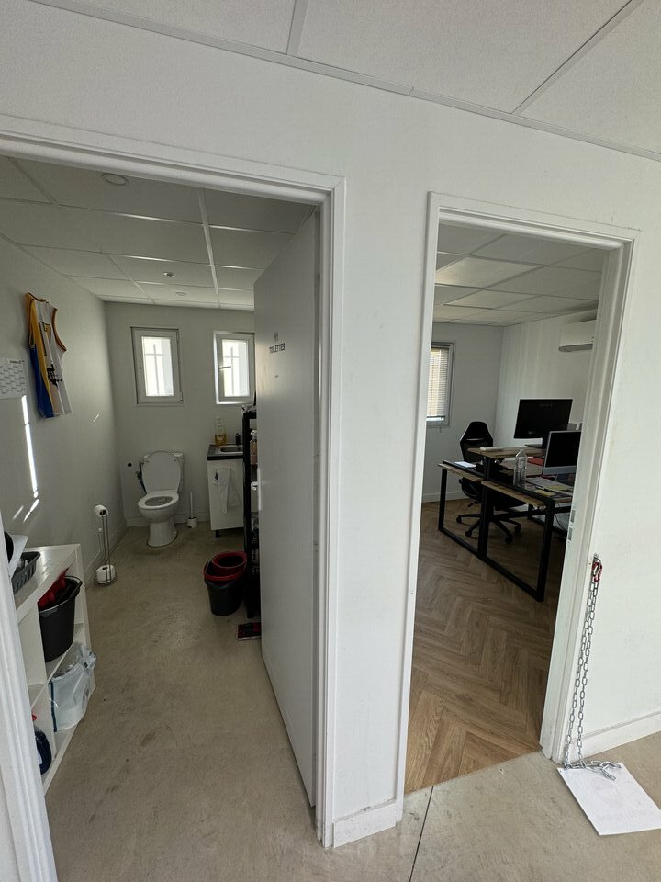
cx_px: 330
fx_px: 356
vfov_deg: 102.1
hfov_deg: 85.7
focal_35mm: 14
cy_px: 441
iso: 80
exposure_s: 1/100
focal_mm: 2.22
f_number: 2.2
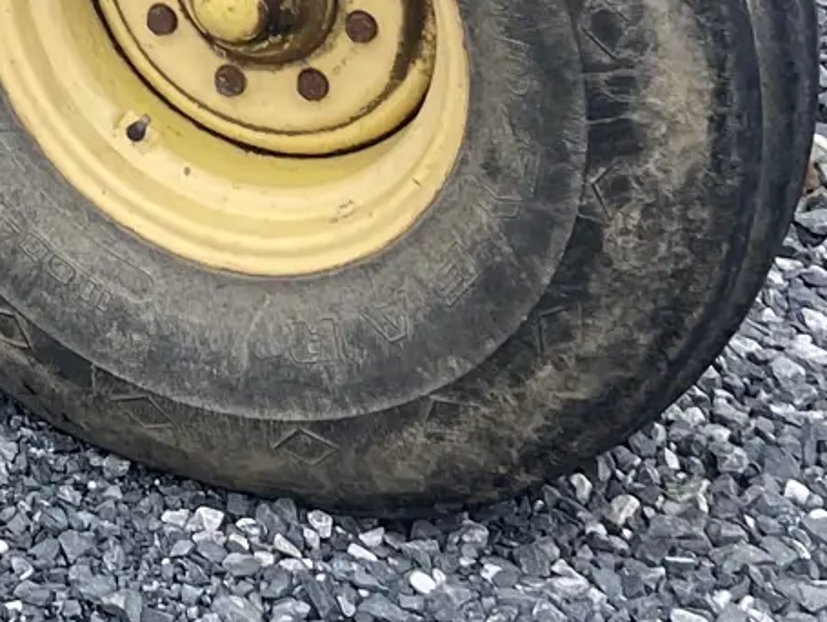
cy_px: -938
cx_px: -425
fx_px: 3276
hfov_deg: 13.5
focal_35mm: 137
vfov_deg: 9.5
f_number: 1.6
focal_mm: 4.2
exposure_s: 1/458
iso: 32
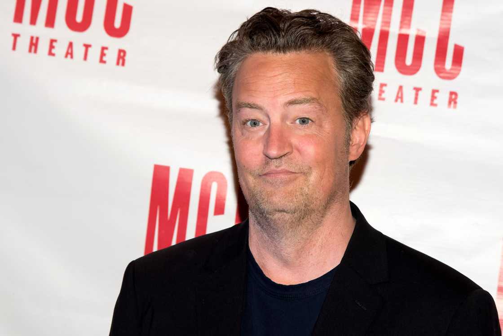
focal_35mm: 120
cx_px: 252
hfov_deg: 17.1
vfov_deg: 11.4
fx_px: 1677
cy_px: 168
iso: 1000
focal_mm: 120
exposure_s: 1/200
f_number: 8
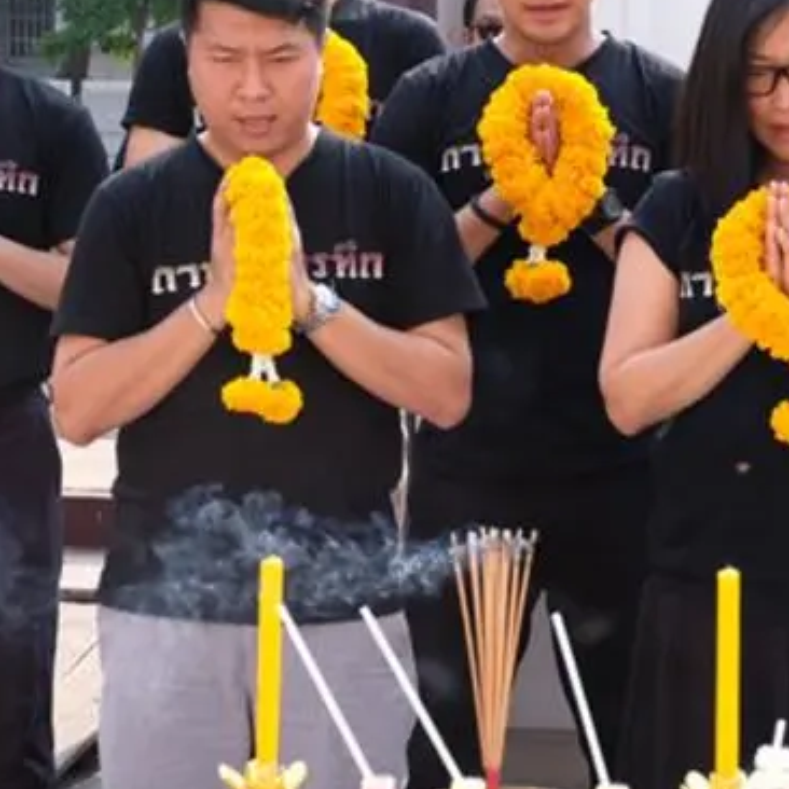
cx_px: 606
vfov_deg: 15.3
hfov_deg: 15.2
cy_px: 266
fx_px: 2940
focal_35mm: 114
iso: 800
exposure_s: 1/1000
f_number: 5.6
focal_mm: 41.8
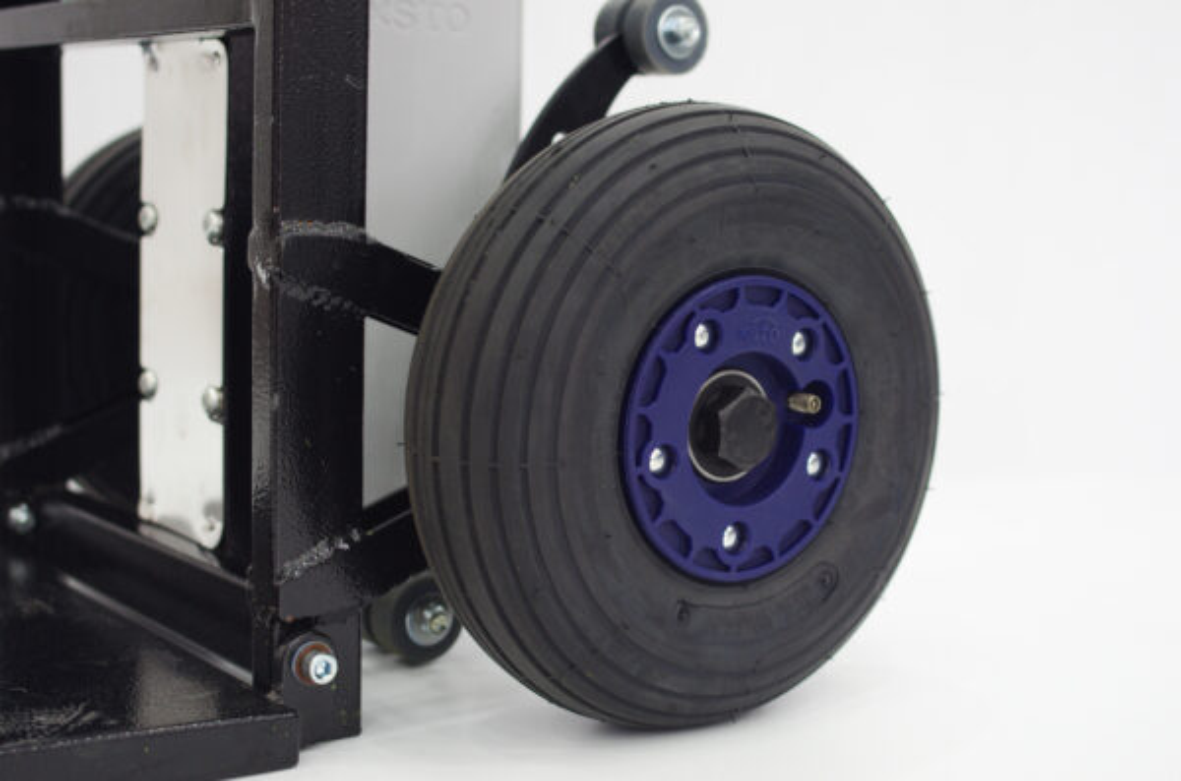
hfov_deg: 38.3
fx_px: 1702
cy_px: 390
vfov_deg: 25.9
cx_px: 590
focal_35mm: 52
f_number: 3.5
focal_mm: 35
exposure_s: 1/40
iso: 400
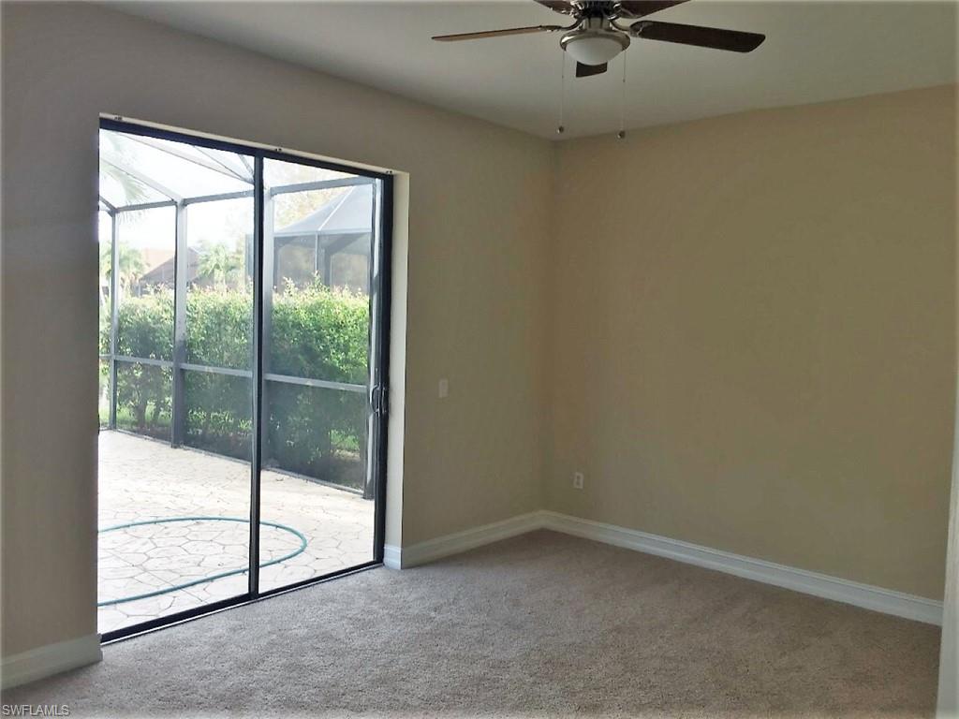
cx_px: 480
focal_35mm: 29
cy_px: 360
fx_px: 803
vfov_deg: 48.2
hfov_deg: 61.7
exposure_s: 1/60
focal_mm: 4.15
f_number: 2.2
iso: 32
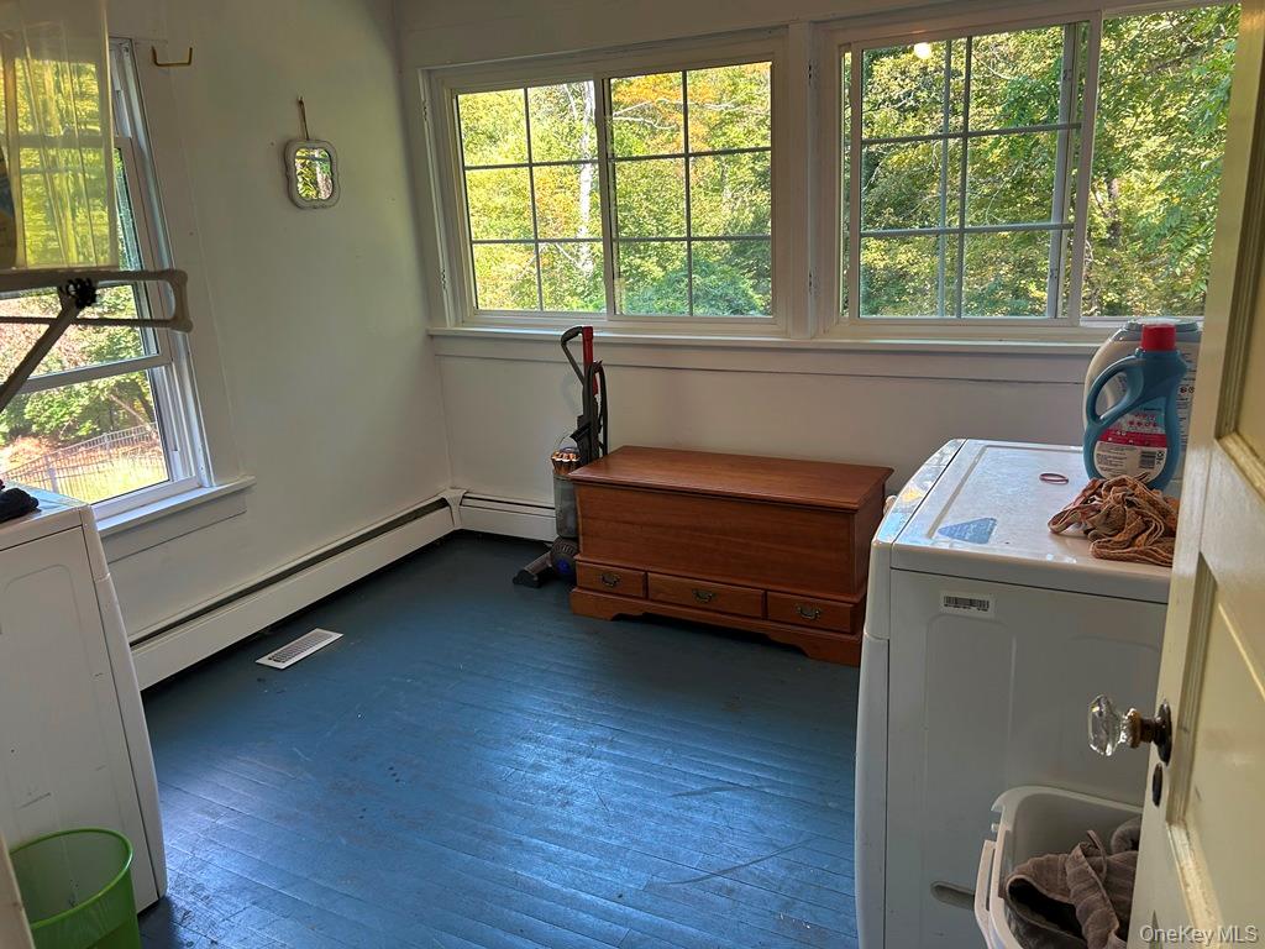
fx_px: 950
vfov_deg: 53.1
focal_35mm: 26
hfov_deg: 67.3
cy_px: 474
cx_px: 632
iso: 80
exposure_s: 1/120
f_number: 1.5
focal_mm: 5.7
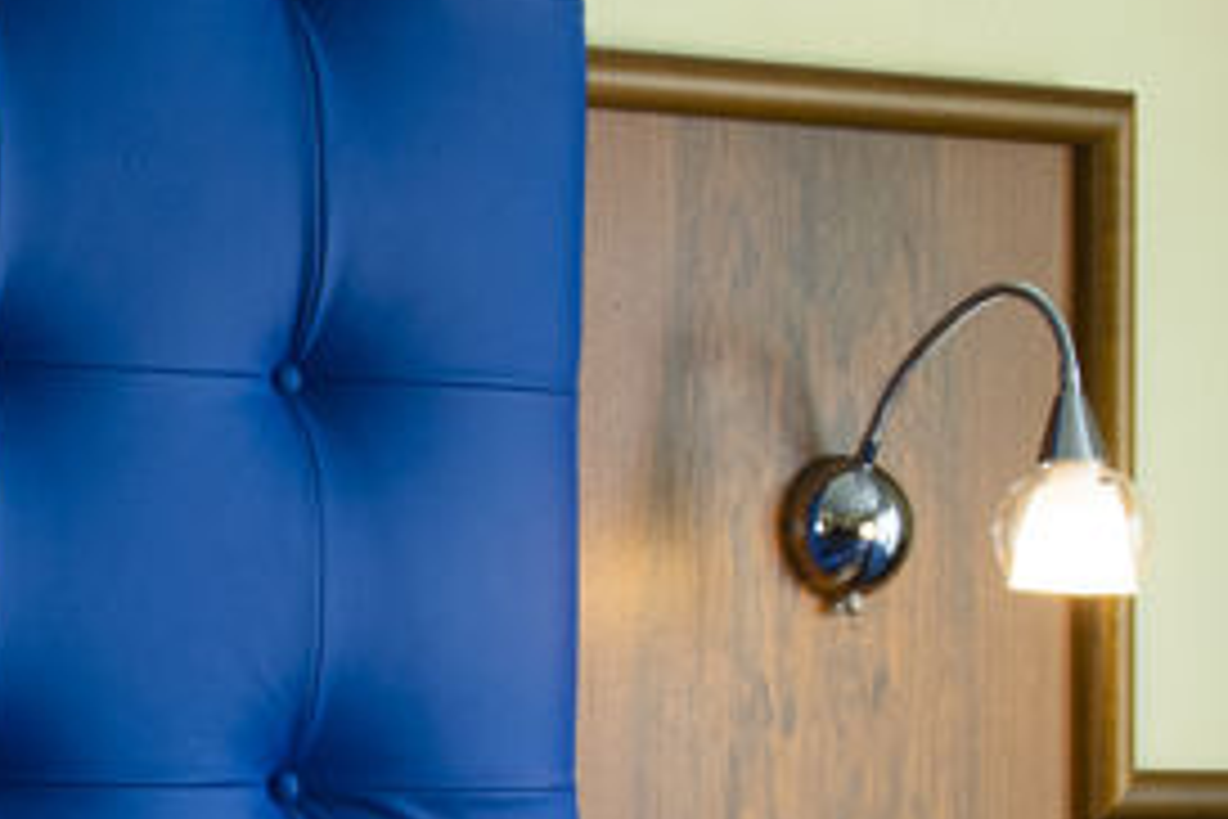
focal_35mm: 164
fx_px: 5594
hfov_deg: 12.0
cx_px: -567
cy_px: 850
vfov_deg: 8.3
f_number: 8
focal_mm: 28
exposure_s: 1/25
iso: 250
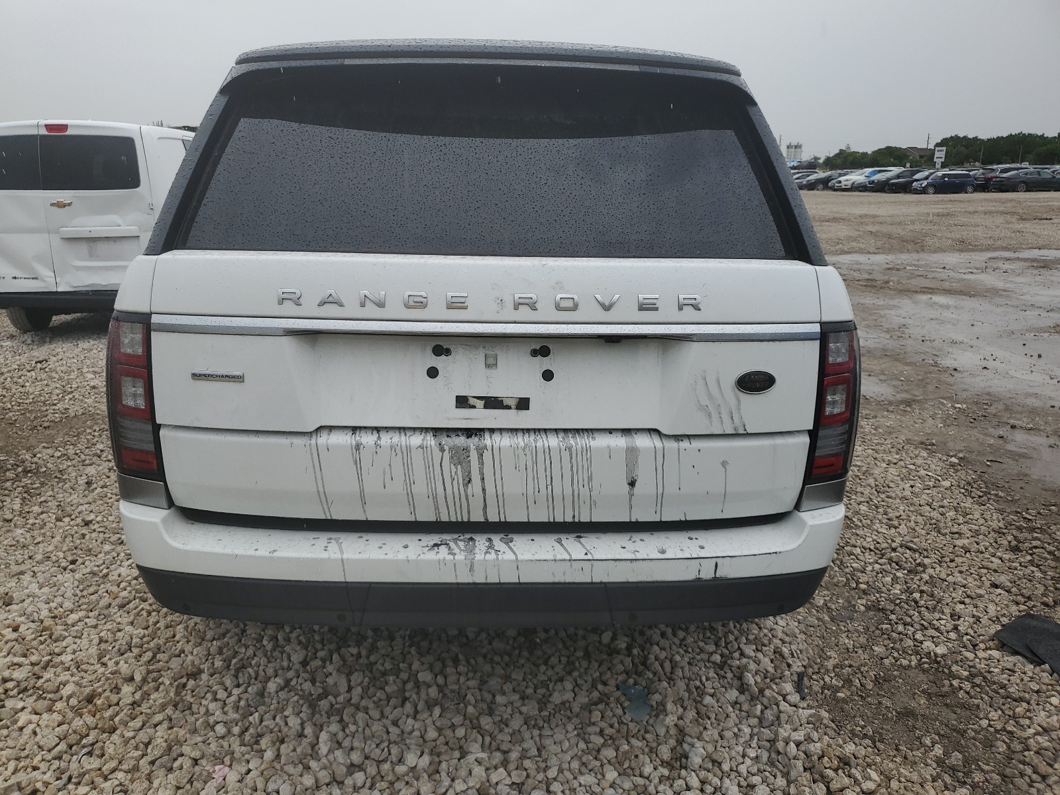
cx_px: 530
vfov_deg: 53.1
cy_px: 398
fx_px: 796
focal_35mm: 26
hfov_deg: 67.3
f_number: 1.5
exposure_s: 1/1250
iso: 50
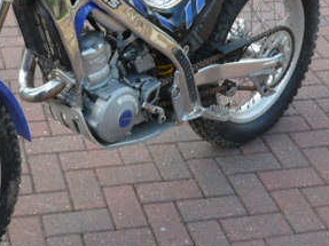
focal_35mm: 78
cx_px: 88
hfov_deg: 24.8
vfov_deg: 18.5
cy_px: 14
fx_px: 741
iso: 100
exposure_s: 1/125
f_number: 2.8
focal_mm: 5.8
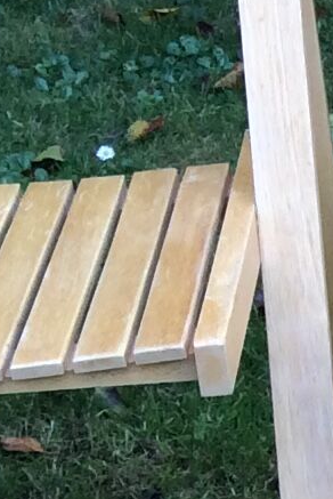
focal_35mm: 197
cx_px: 1012
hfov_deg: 6.4
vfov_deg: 10.4
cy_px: 415
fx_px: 2729
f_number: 2.4
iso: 32
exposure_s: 1/100
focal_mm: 3.3
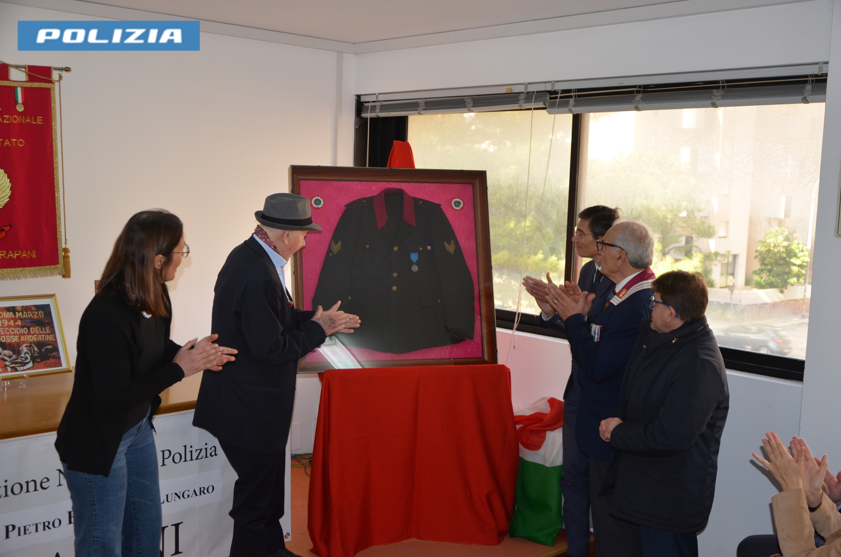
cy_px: 278
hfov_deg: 49.6
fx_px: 909
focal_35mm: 39
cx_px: 420
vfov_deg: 34.1
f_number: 4
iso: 400
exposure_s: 1/80
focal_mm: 26
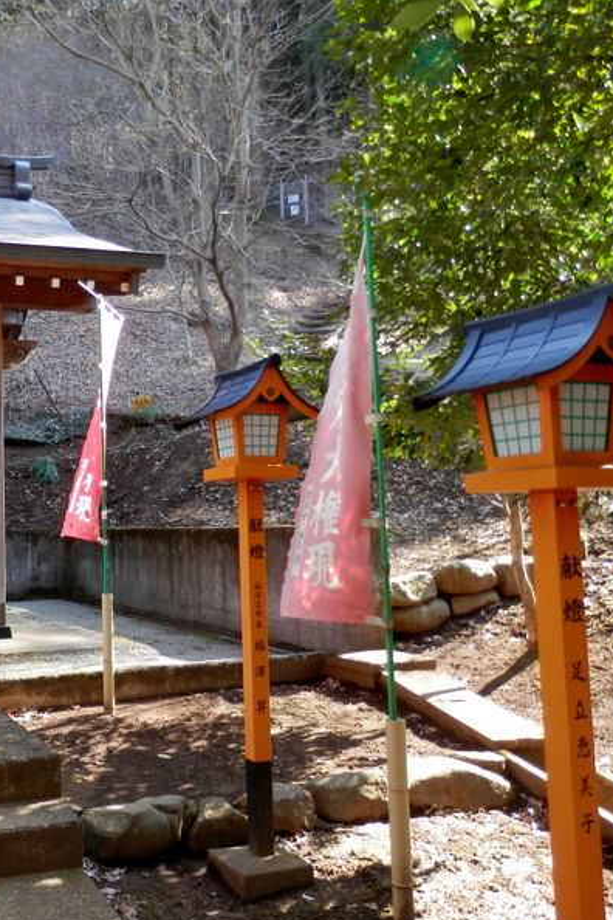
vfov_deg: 54.4
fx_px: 894
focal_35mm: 35
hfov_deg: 35.1
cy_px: 463
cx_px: 33
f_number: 3
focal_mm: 4.5
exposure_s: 1/50
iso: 80
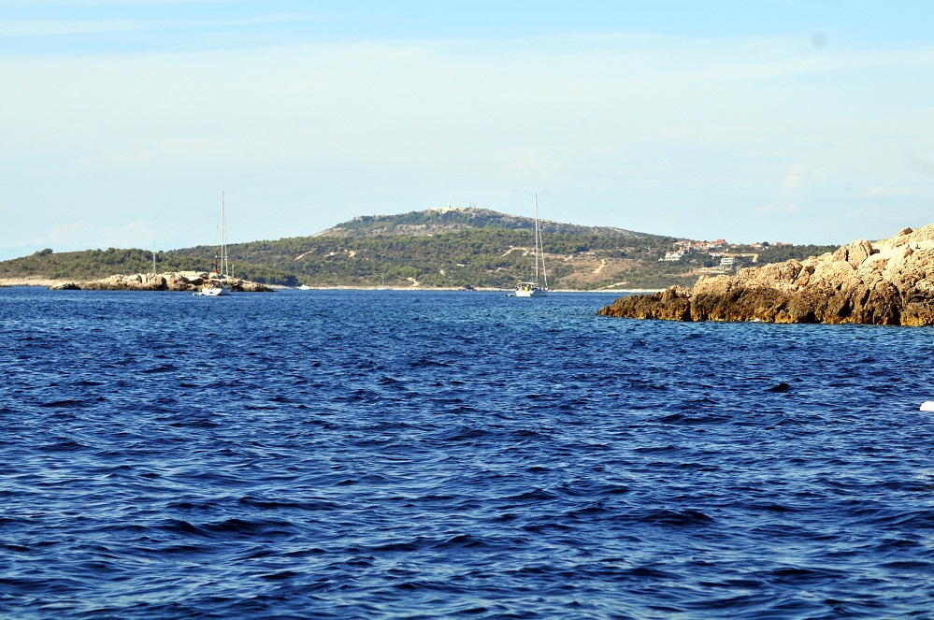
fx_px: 3692
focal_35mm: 142
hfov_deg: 14.4
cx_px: 467
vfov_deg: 9.6
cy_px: 310
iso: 320
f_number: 6.3
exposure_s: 1/1250
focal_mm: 95
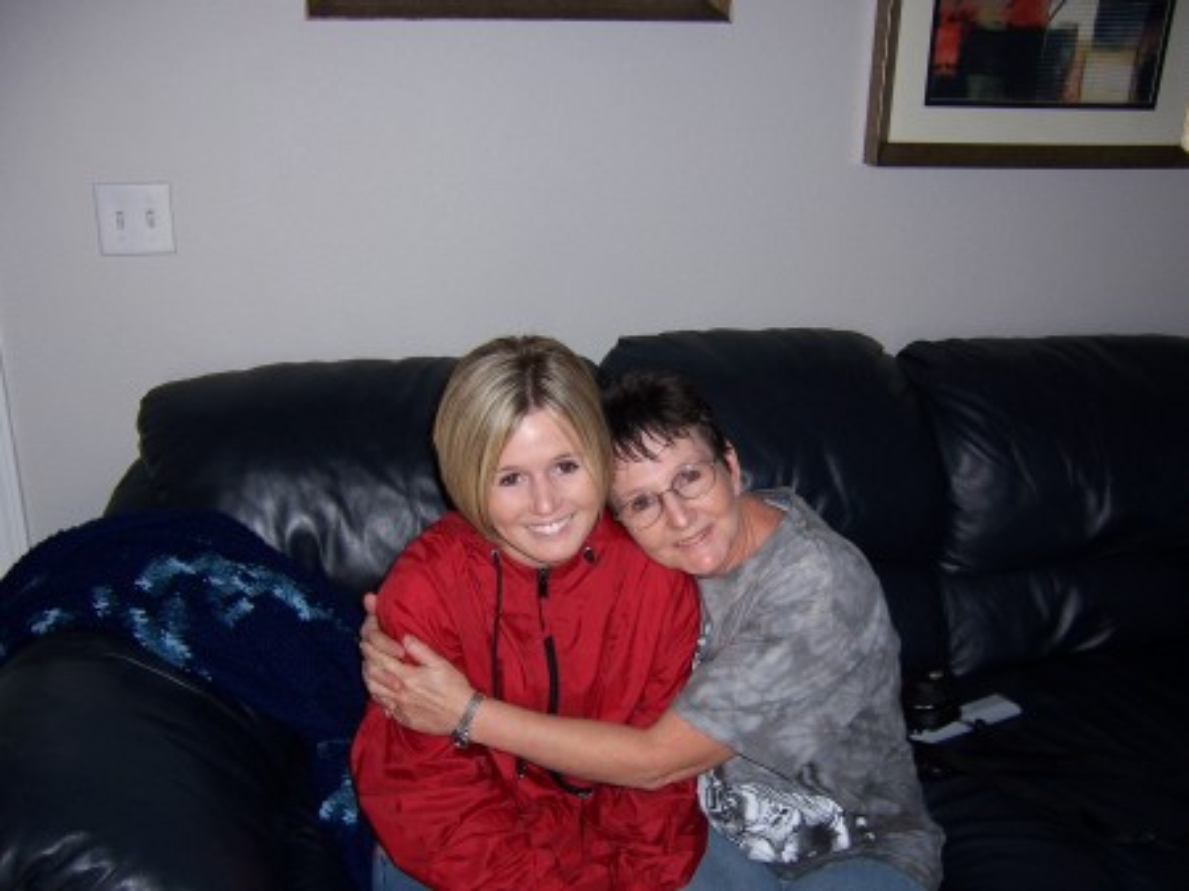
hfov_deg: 55.4
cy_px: 446
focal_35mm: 33
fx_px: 1133
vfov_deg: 42.9
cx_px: 594
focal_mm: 5.5
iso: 80
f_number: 2.8
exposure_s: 1/60
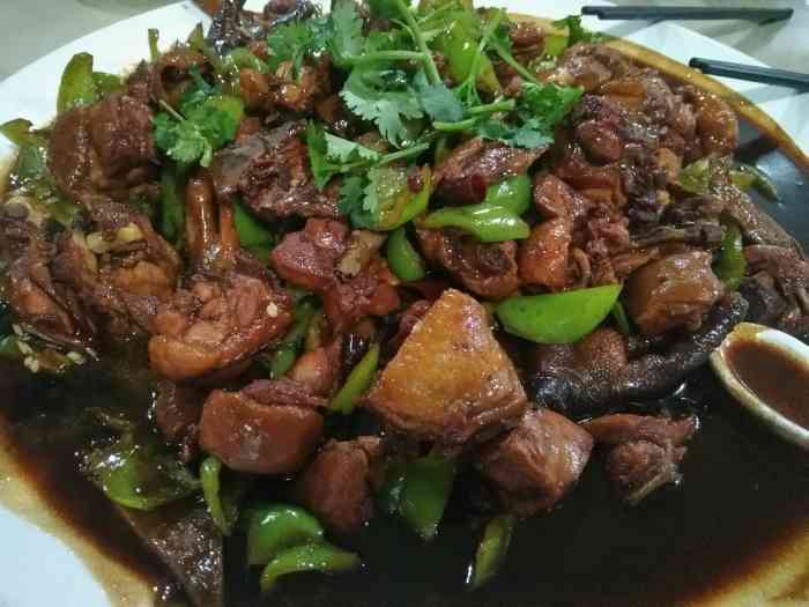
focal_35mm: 21
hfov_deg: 79.0
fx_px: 491
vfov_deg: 63.4
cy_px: 304
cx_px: 404
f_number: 2.2
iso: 1125
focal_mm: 3.66
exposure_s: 1/16.7
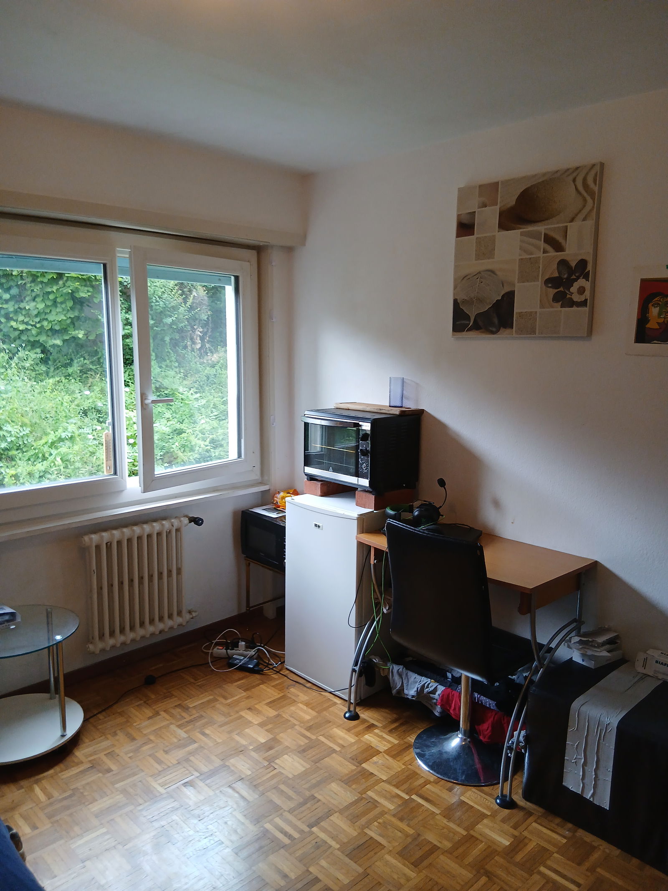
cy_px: 446
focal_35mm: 26
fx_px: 669
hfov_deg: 53.1
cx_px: 334
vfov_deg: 67.3
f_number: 1.8
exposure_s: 1/50
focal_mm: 3.98
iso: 160
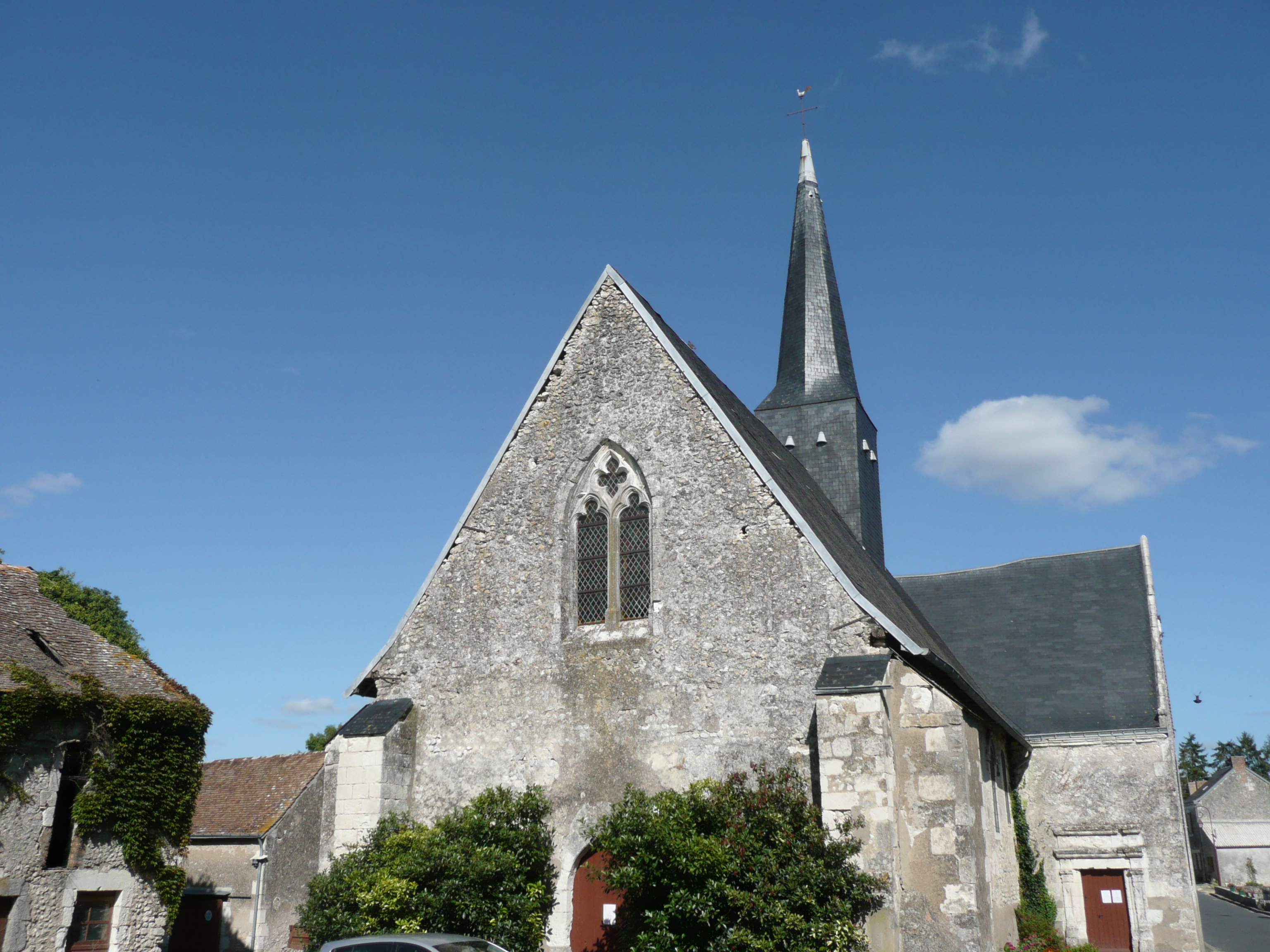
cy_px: 476
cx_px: 635
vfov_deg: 44.2
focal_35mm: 32
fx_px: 1174
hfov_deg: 56.8
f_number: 3.5
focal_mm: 5.2
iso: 100
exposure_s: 1/1300
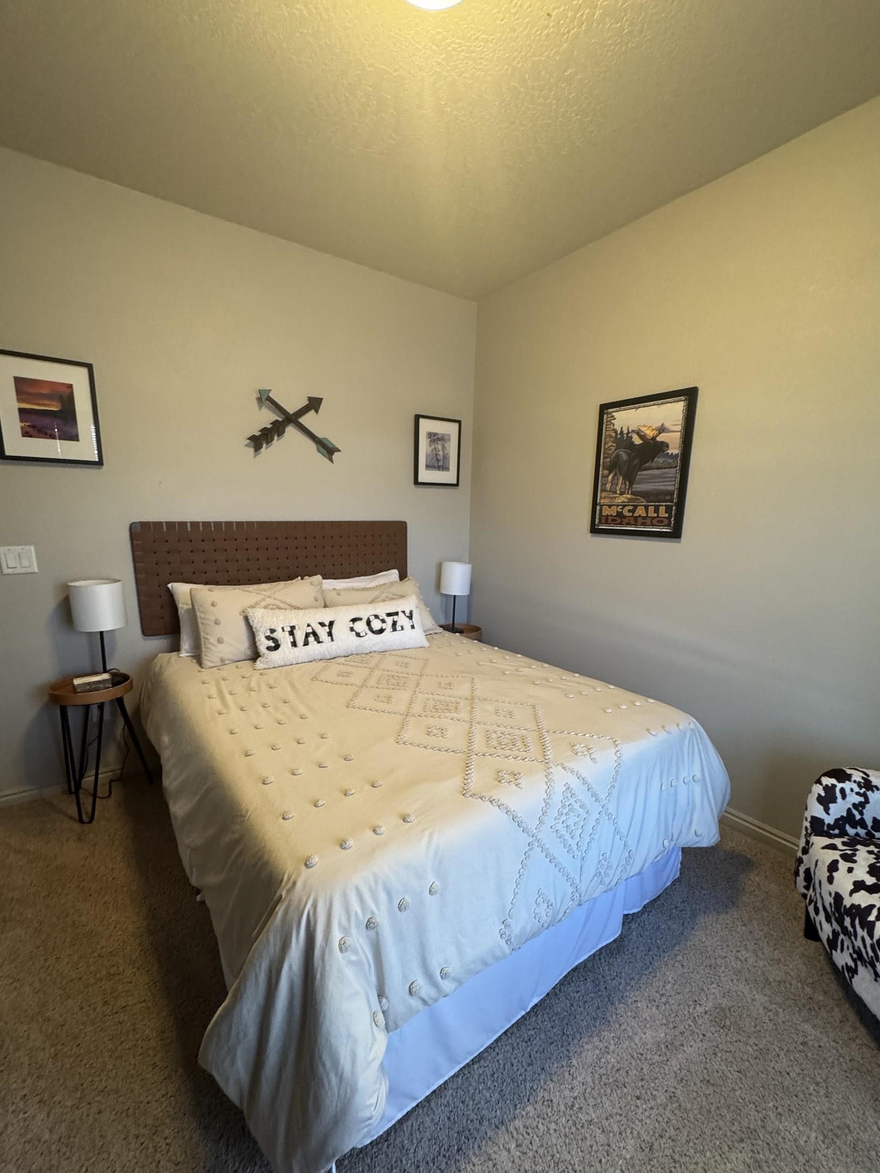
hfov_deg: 81.8
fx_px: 508
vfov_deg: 98.1
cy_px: 615
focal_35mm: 15
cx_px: 445
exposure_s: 1/120
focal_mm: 2.22
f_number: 2.2
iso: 320
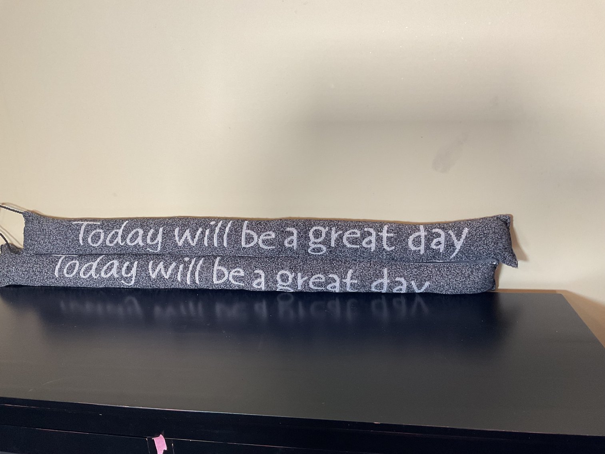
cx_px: 302
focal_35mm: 29
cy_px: 227
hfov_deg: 61.7
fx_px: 507
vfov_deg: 48.2
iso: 80
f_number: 1.8
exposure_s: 1/60
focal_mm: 3
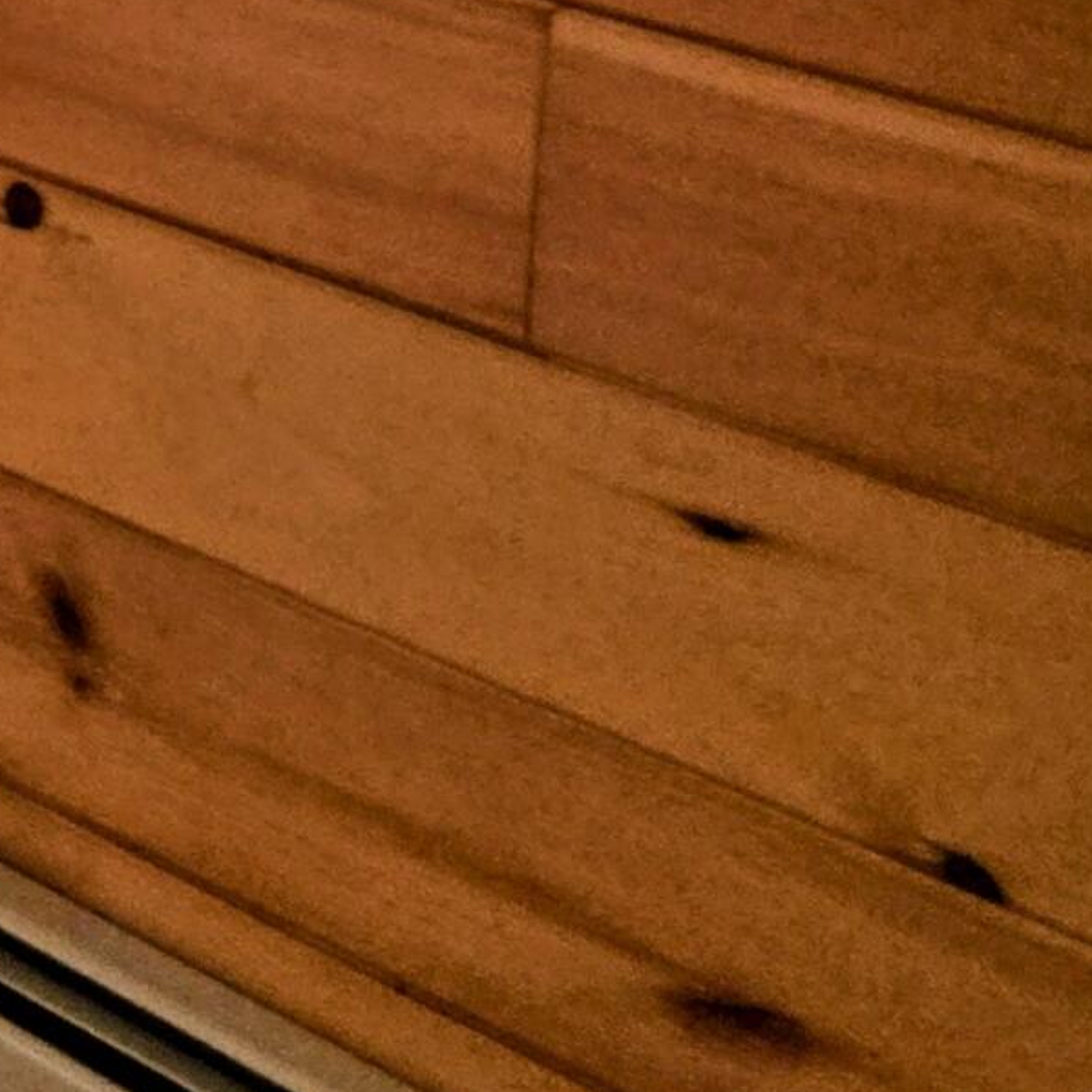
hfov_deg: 12.8
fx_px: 3640
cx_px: -1583
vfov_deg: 15.1
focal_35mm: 102
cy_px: -775
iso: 160
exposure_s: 1/120
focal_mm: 5.4
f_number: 1.8
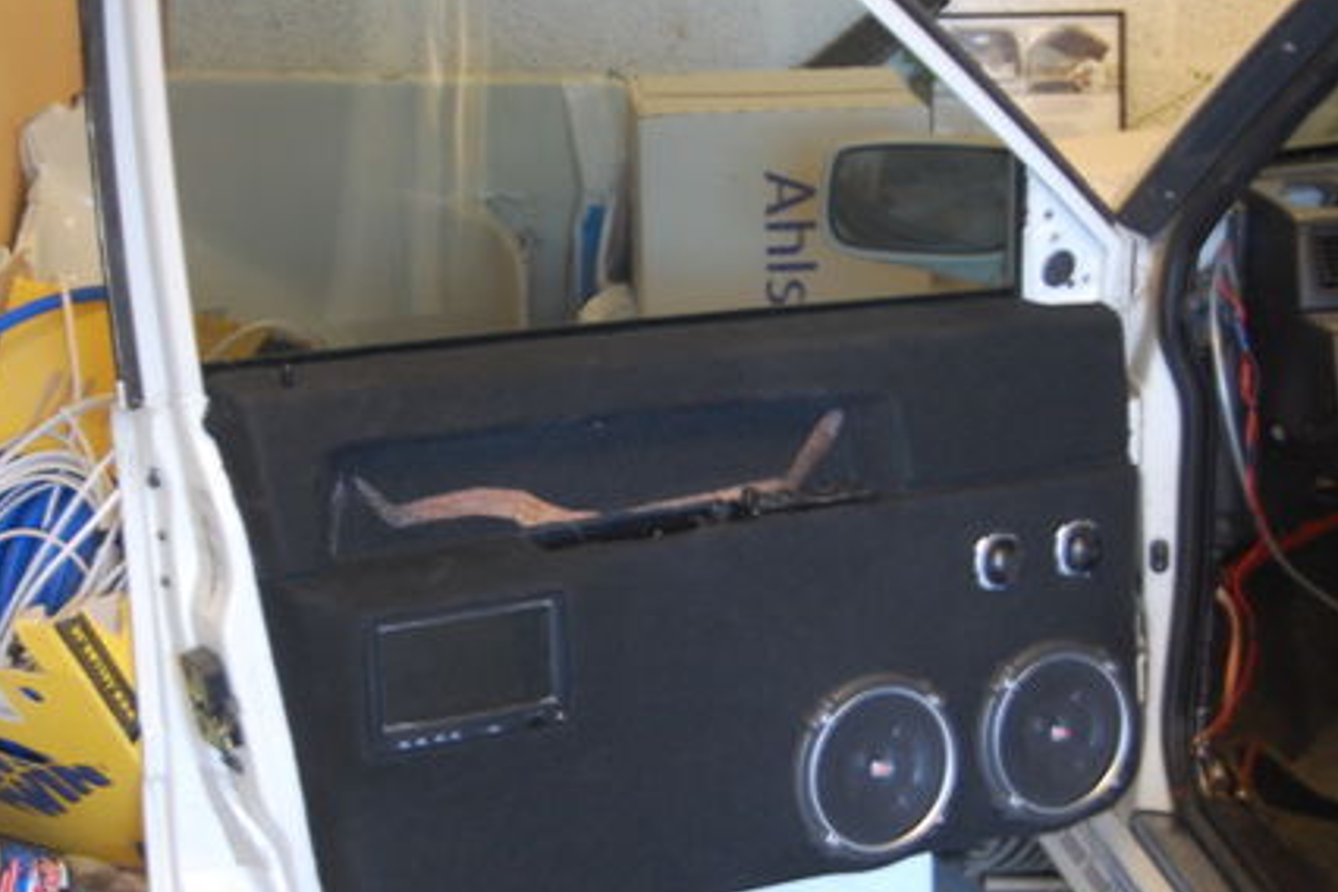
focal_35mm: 79
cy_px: 477
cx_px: 537
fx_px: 2927
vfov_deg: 17.3
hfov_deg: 25.7
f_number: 4.8
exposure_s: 1/10
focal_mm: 35
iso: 800
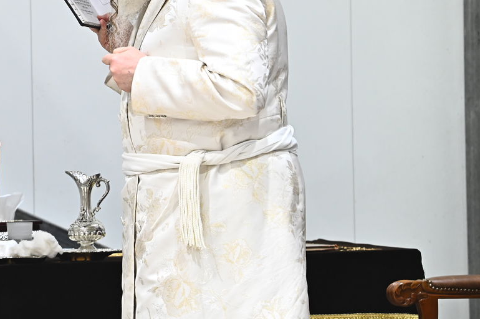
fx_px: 3757
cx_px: 75
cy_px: 91
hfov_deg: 7.3
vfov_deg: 4.9
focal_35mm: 282
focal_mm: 155
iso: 2500
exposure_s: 1/160
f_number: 5
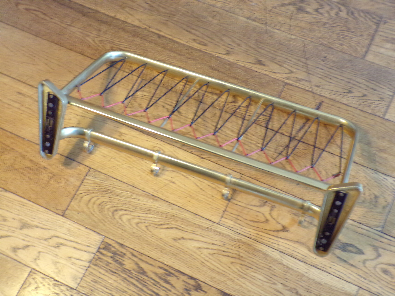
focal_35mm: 49
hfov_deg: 38.9
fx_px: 559
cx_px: 198
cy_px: 148
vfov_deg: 29.7
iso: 400
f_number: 3.5
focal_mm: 8.7
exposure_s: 1/13
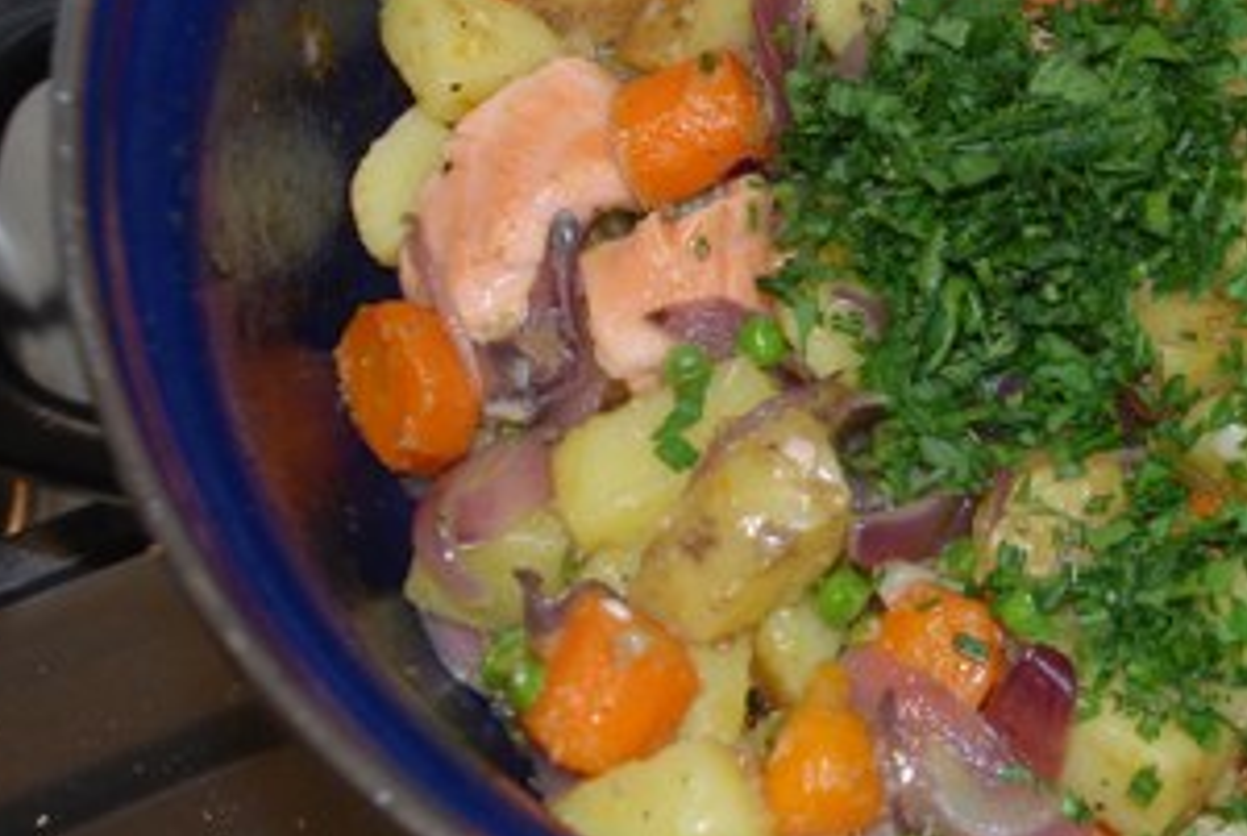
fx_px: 2914
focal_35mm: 84
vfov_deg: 16.3
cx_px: 1114
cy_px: 316
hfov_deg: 23.5
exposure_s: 1/60
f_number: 4
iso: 200
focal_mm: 28
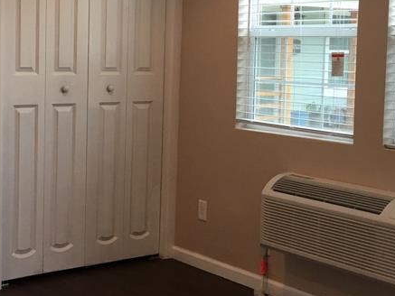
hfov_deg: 28.3
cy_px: 125
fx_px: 776
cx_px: 117
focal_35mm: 68
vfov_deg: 21.6
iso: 32
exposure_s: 1/30
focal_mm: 4.15
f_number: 2.2
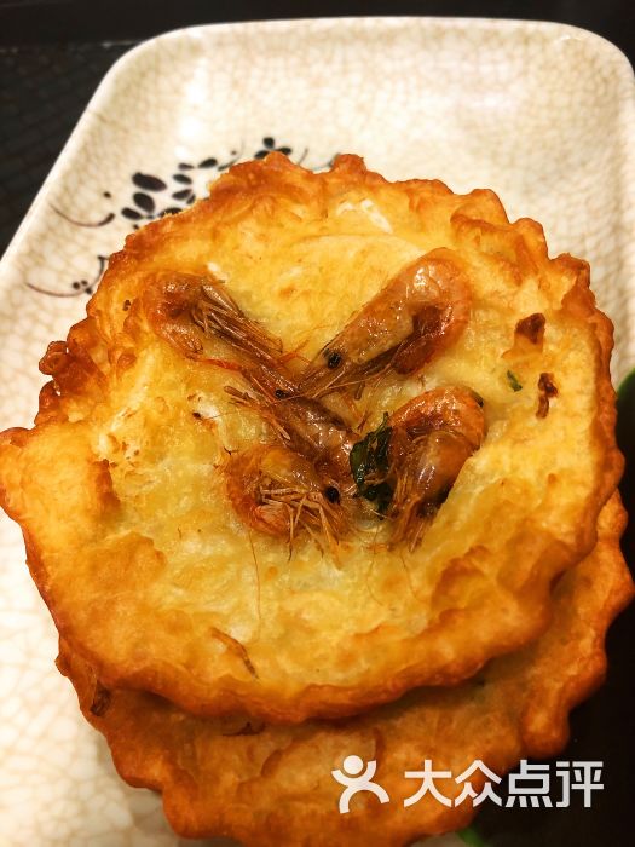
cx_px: 318
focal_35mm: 28
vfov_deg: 63.4
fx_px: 685
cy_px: 424
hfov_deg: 49.7
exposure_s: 1/20
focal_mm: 4
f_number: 1.8
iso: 40
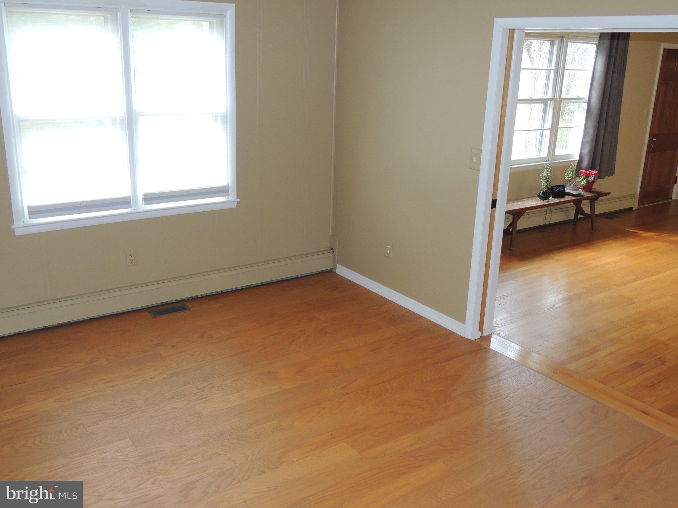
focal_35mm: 33
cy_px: 254
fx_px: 646
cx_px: 339
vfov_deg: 42.9
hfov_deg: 55.4
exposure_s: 1/30
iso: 200
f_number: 3.2
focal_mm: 5.8
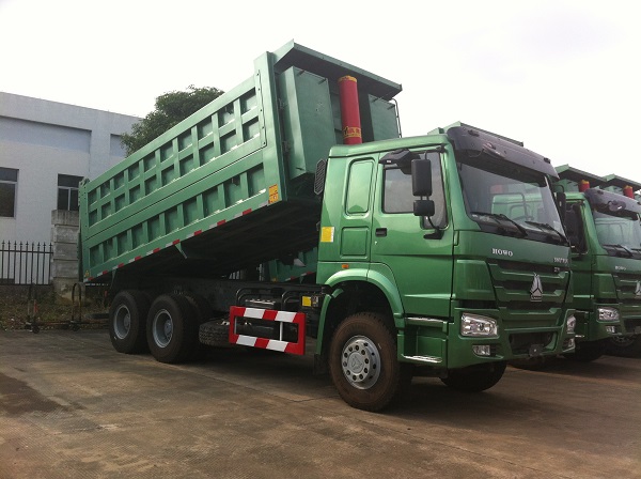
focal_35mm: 35
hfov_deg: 52.7
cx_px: 320
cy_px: 240
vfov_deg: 40.6
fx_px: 647
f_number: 2.8
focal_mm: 3.85
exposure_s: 1/686
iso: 80
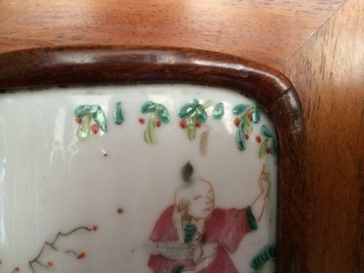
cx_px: 182
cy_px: 136
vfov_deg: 46.8
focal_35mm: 30
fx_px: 315
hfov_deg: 60.0
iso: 500
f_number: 2.2
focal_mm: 4.12
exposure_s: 1/15
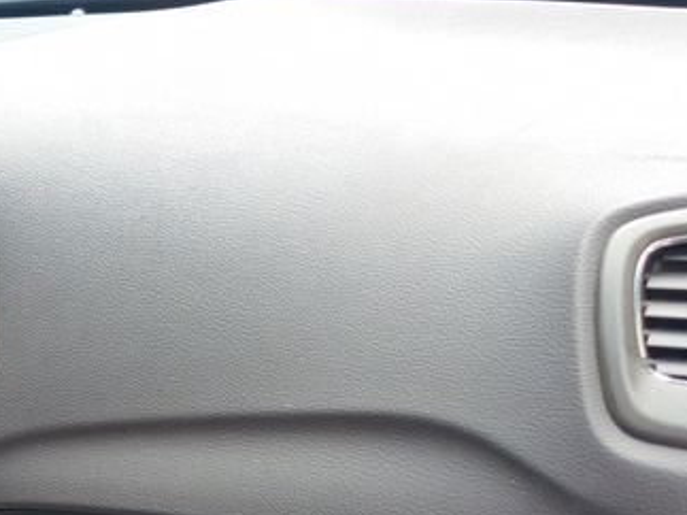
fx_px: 1448
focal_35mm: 73
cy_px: 732
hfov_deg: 24.1
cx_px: -149
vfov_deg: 18.3
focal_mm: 6.3
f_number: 1.7
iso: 50
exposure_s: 1/60
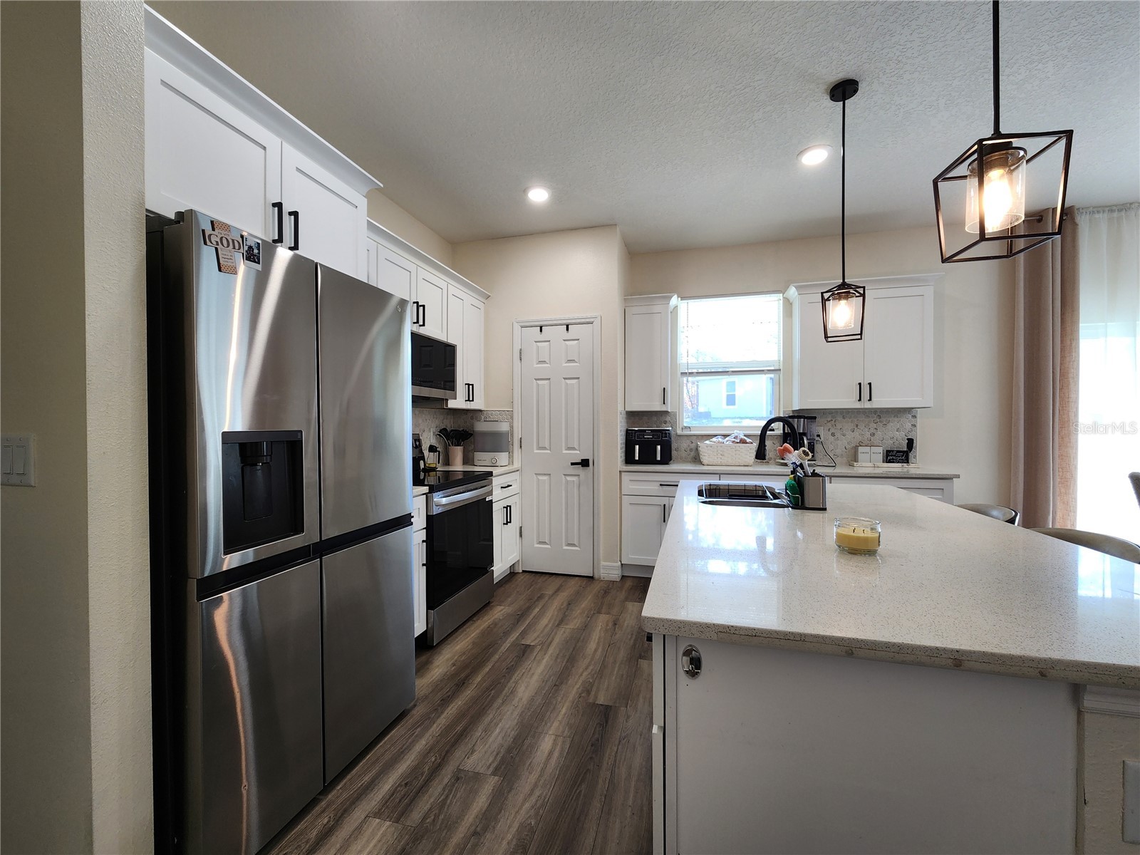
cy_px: 428
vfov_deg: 89.9
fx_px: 428
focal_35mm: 13
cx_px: 570
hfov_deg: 106.2
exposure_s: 1/60
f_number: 2.2
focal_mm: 2.2
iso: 80
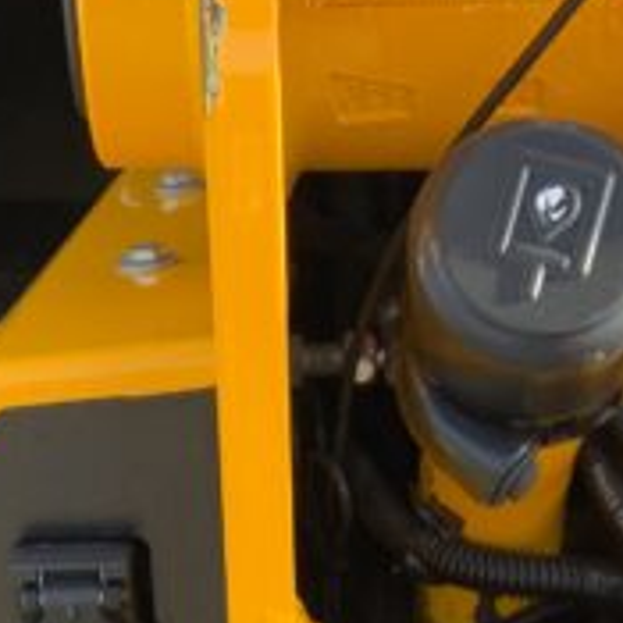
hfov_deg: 18.5
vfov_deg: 17.4
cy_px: 805
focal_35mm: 94
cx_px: 349
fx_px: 1914
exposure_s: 1/197
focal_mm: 3
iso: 16
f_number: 1.8
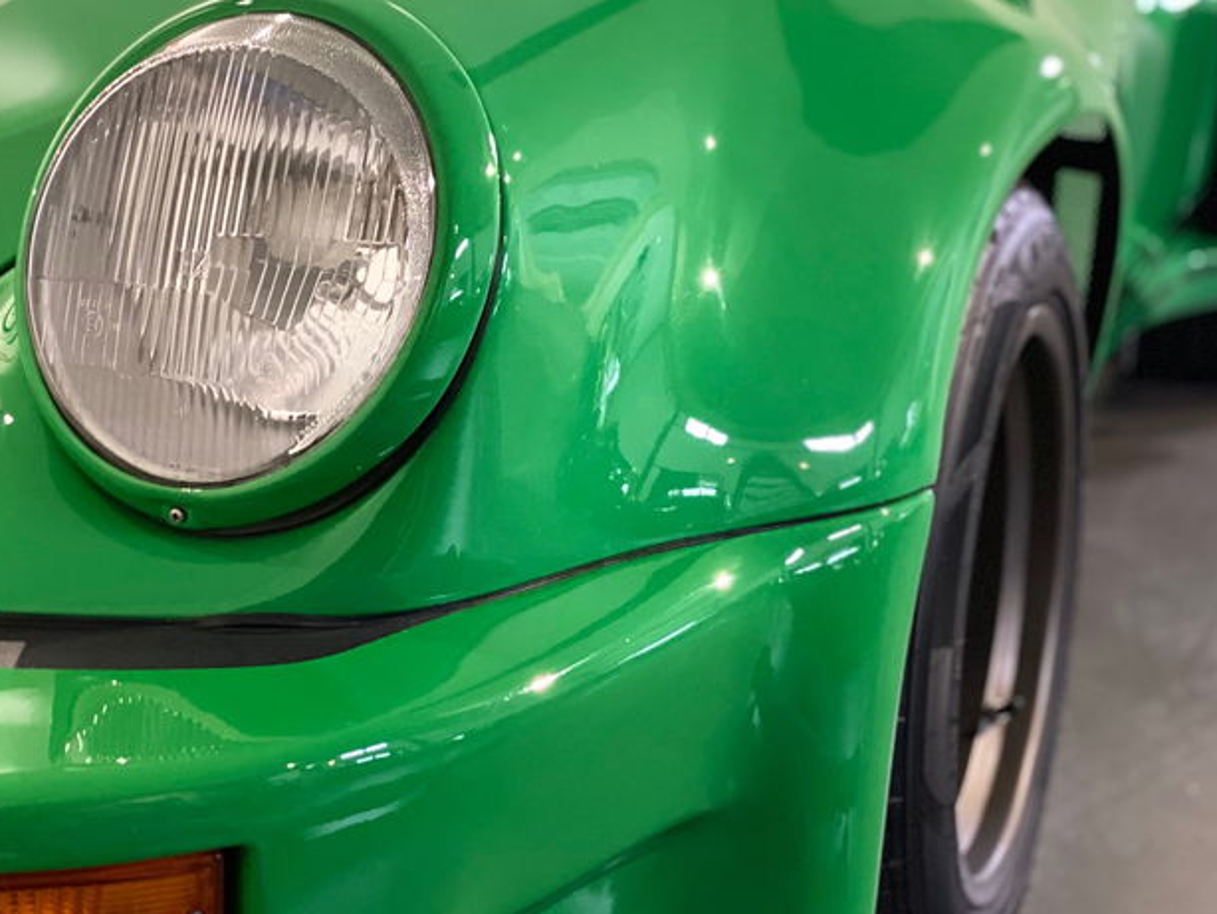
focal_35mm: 65
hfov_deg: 29.8
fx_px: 2286
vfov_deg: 22.6
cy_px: 363
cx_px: 652
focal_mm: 6
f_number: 2
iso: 400
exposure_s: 1/20
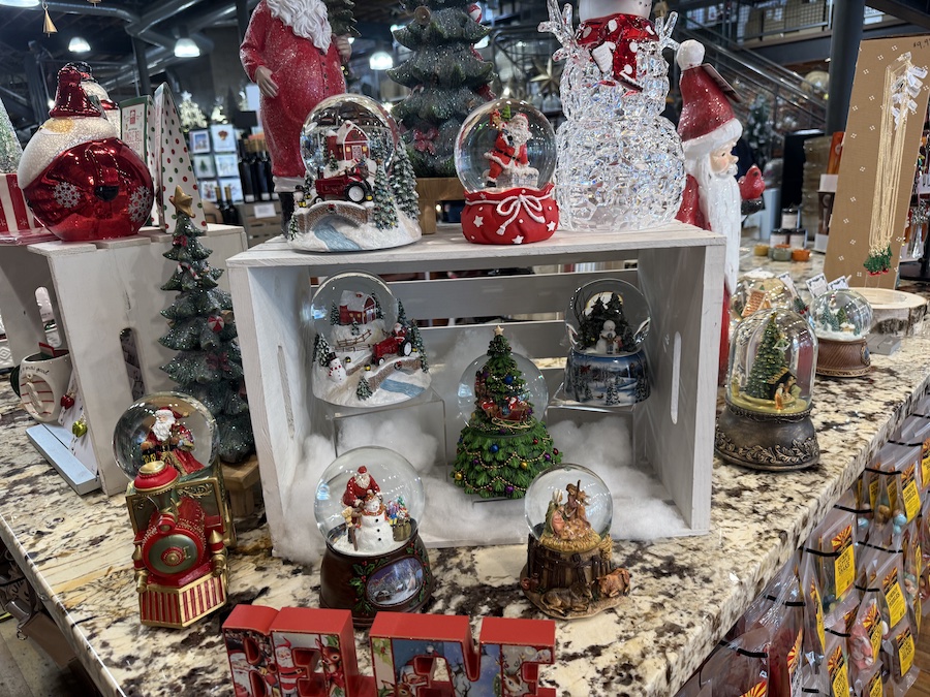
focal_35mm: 24
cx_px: 465
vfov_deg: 56.8
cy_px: 348
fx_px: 645
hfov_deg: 71.6
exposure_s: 1/60
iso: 125
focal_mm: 6.76
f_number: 1.78
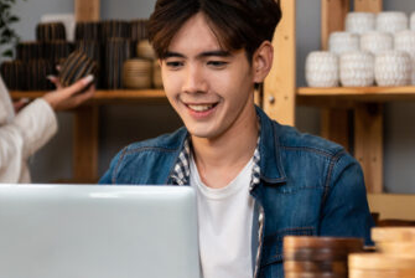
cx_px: 187
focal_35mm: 160
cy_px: 130
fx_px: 1846
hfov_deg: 12.8
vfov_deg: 8.6
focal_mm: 67
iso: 640
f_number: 2.8
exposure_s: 1/400
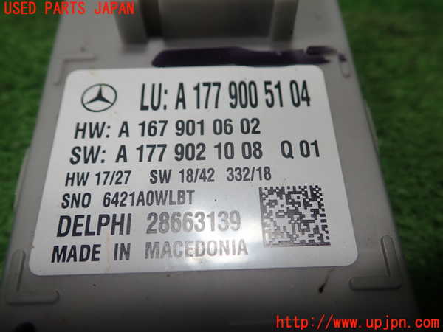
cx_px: 222
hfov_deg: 60.0
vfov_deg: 46.8
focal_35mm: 30
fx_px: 384
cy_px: 166
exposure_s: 1/125
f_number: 2.3
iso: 100
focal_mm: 5.5
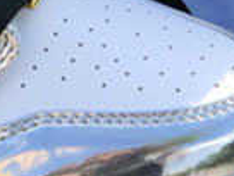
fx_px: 2298
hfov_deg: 5.8
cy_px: -55
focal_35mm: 340
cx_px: -96
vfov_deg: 4.4
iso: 16
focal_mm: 6
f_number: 2.4
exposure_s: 1/457
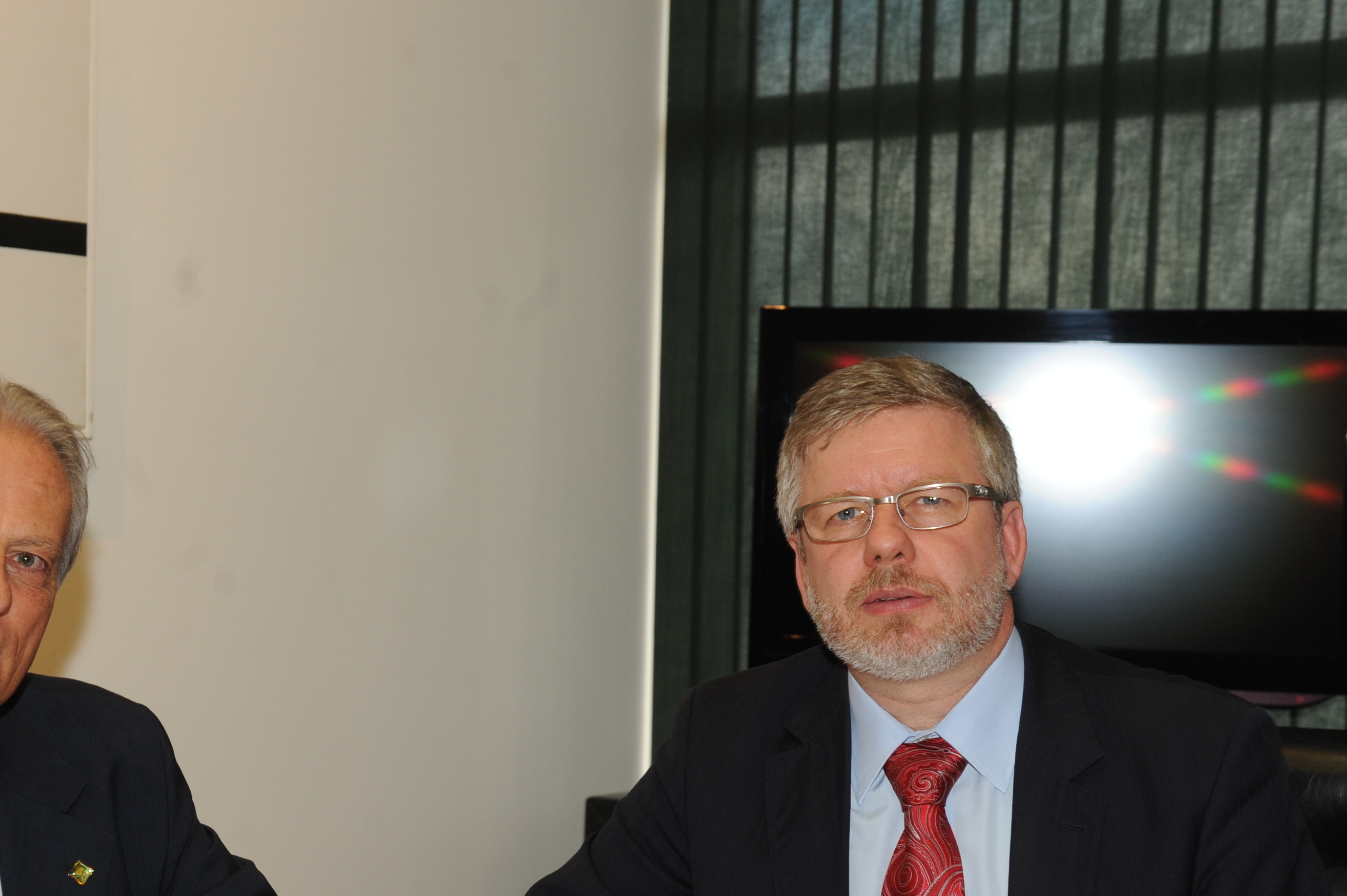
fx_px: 2767
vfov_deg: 18.3
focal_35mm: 74
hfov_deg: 27.2
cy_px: 653
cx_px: 475
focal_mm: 48
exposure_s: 1/60
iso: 640
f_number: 5.6
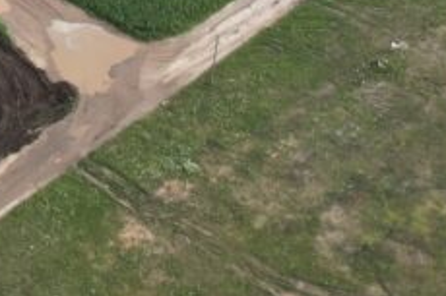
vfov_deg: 12.3
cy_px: -293
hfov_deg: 19.3
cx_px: -122
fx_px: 1213
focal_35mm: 98
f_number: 2.8
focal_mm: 8.38
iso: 100
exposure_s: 1/1250
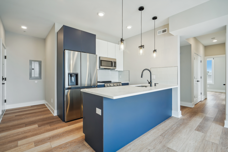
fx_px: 101
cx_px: 114
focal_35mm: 16
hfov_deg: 96.7
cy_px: 76
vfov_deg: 73.8
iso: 400
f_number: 8
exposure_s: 1/10
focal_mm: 16
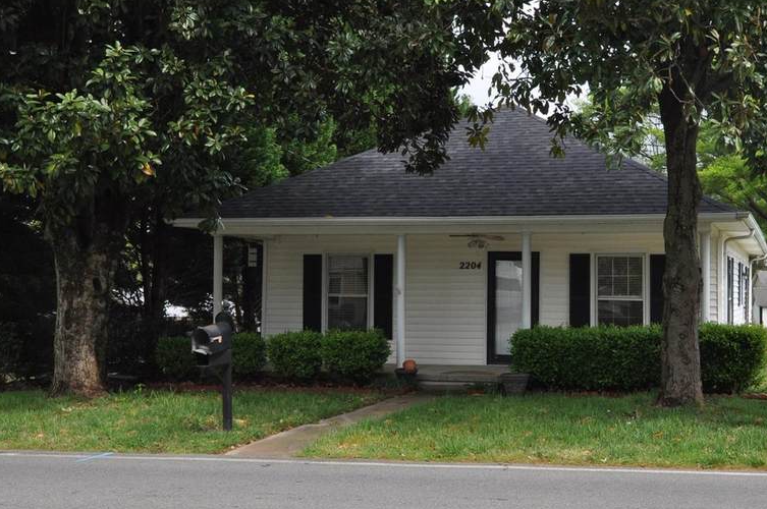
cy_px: 261
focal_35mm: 51
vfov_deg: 26.4
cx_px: 516
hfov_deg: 38.5
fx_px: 1085
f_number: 10
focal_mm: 20
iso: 400
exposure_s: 1/200
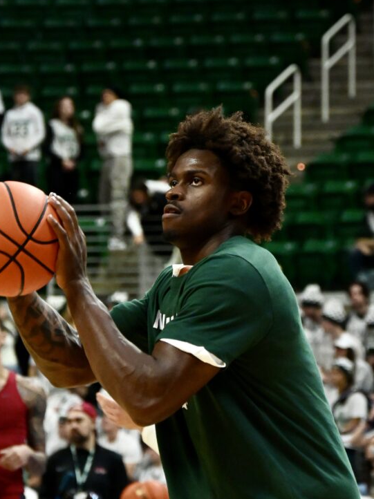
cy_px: 288
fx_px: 2753
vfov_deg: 10.4
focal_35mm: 191
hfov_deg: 7.8
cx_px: 173
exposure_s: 1/1000
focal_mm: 140
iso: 8000
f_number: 6.3
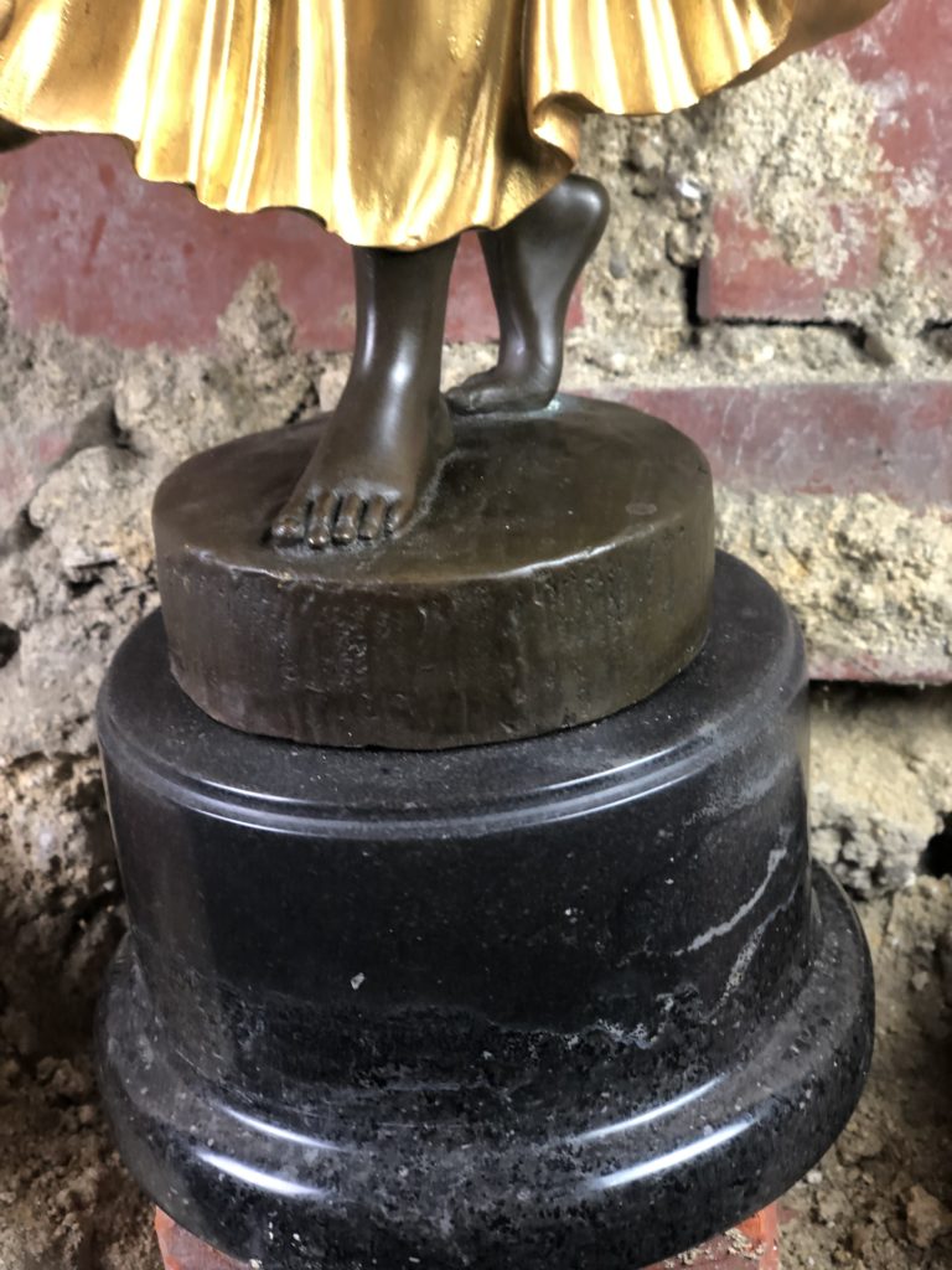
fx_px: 1907
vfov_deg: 36.8
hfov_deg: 28.0
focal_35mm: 52
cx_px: 476
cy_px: 635
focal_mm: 6
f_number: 2.4
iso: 100
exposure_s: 1/33
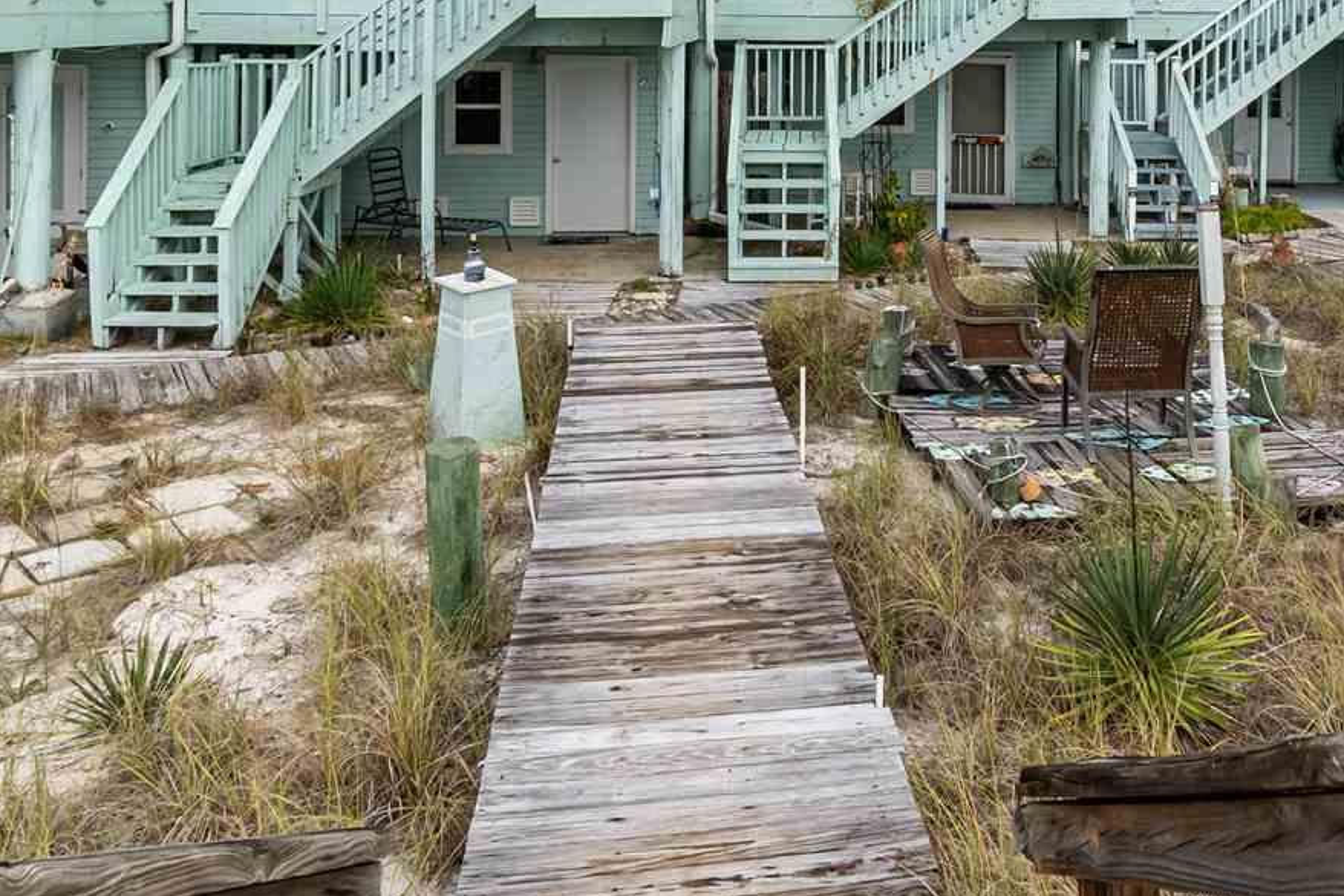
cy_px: 62
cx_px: 905
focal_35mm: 35
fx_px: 1306
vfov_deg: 35.3
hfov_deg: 53.3
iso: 400
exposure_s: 1/800
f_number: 9
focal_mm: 10
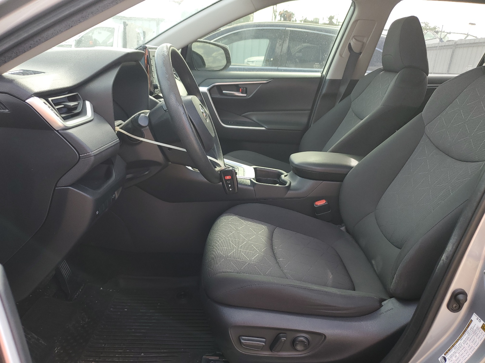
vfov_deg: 53.1
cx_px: 242
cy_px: 182
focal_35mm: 26
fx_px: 364
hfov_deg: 67.3
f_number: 1.5
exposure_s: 1/270
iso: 50
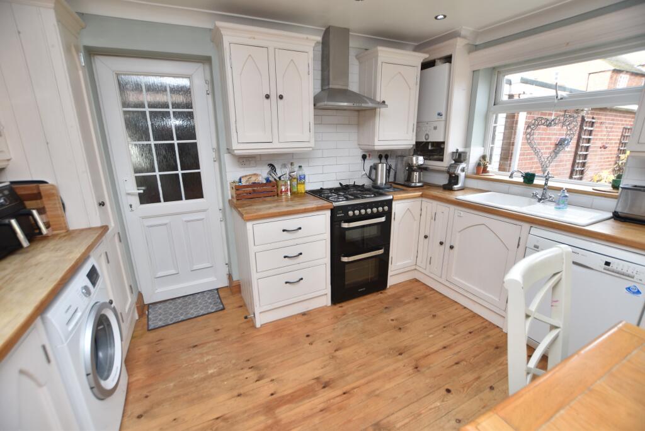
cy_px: 216
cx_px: 322
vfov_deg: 77.3
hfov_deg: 100.4
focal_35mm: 15
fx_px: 269
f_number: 3.5
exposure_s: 1/50
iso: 100
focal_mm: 10
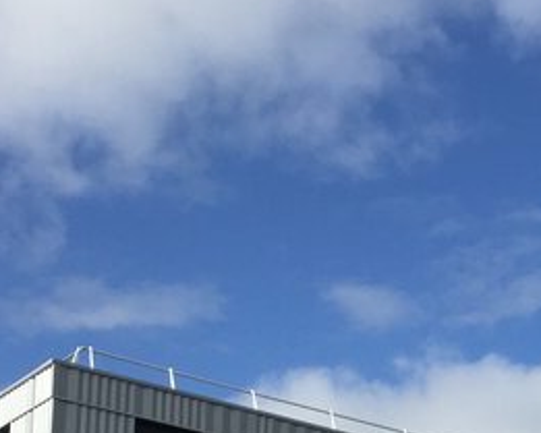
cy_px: 727
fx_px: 1666
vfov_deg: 13.6
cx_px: 626
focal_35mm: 104
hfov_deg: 17.7
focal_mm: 4.15
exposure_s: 1/2475
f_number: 2.2
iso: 32
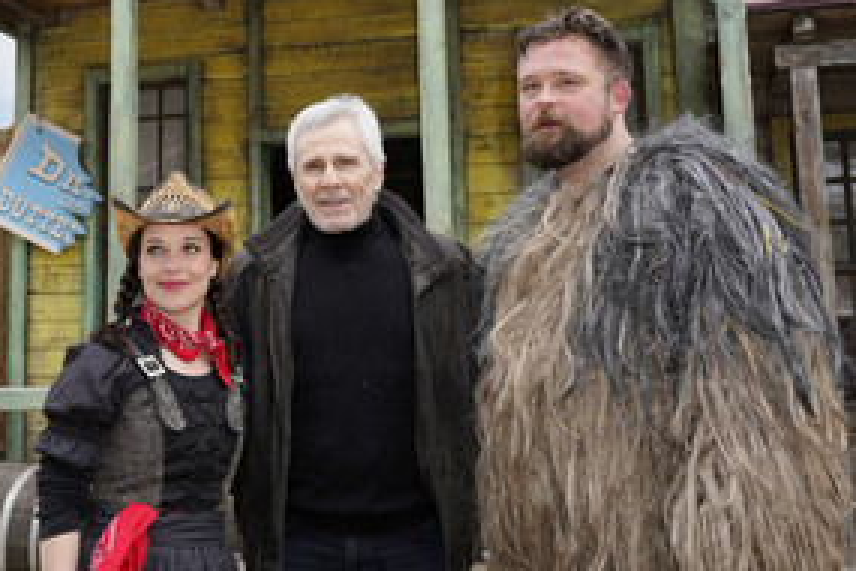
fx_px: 1165
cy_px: 156
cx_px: 320
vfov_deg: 27.2
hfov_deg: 40.1
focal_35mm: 49
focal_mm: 31
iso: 640
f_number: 6.3
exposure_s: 1/1000
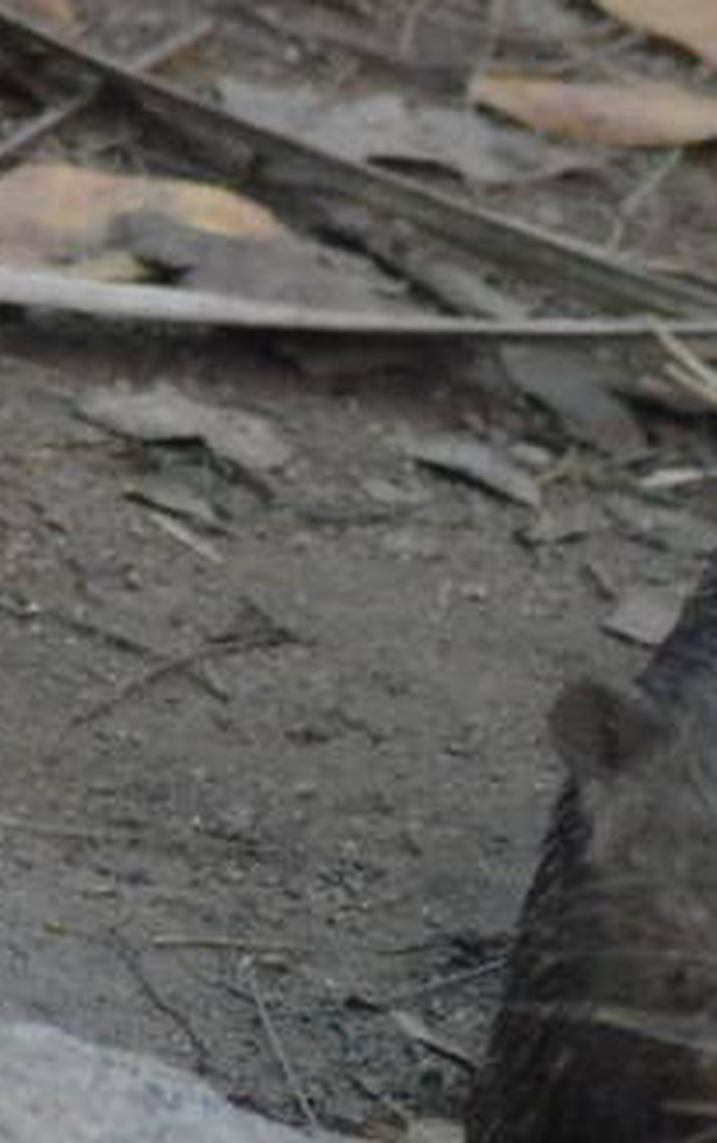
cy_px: 790
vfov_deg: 1.7
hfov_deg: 1.1
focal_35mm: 1230
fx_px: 38387
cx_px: 1598
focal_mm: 165
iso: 3200
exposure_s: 1/500
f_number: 4.5
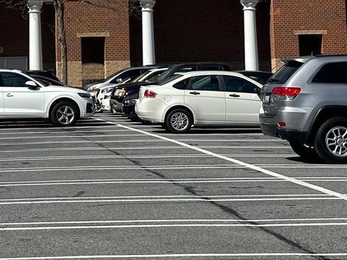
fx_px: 1454
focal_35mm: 145
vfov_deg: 10.0
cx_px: 9
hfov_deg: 13.4
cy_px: -83
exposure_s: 1/7634
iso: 64
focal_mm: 6.86
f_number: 1.78
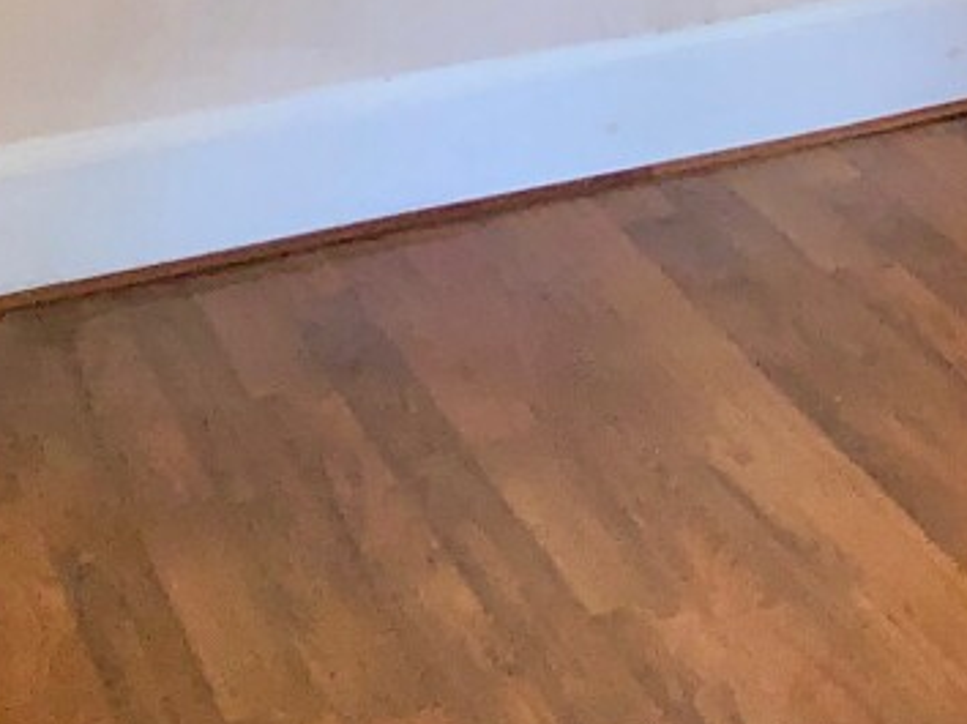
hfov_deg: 11.6
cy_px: -683
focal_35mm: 162
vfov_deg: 8.7
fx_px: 4522
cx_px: 1535
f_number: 1.8
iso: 80
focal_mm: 3.99
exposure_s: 1/30
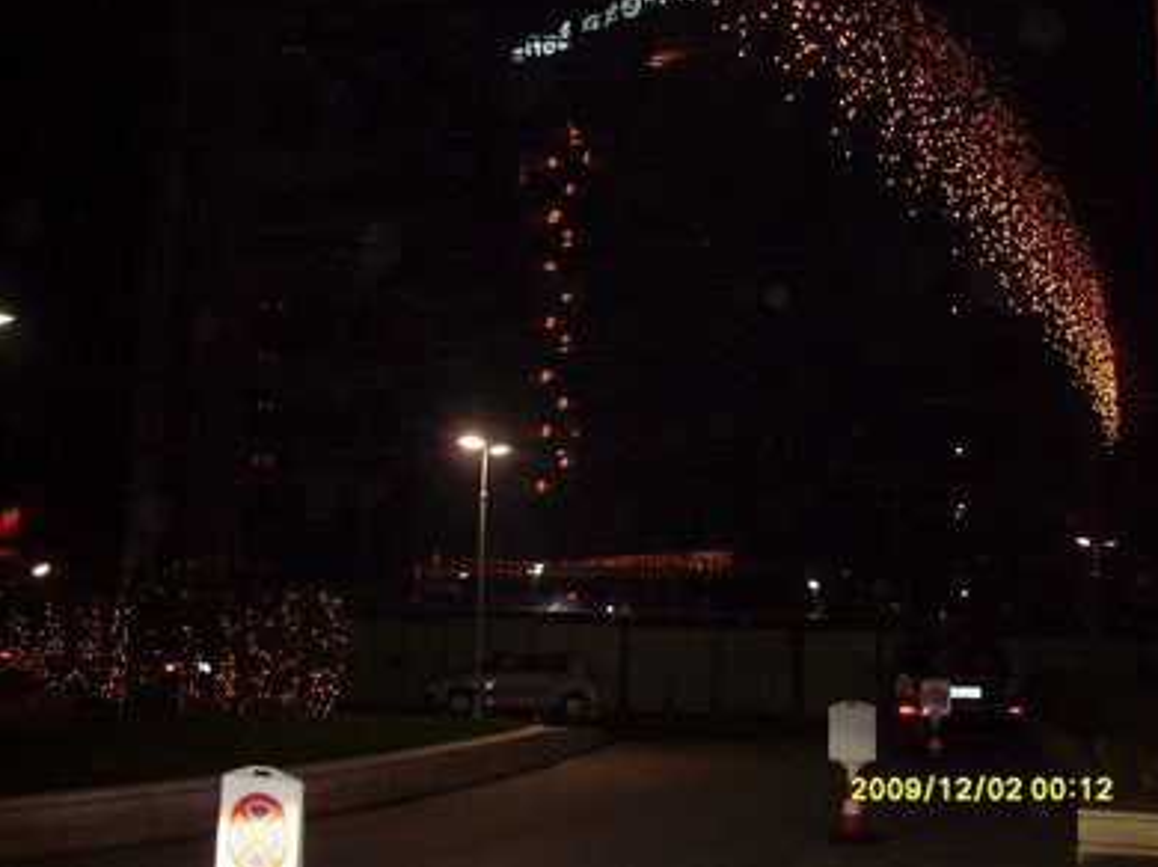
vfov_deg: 36.8
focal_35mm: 39
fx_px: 1304
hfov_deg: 47.9
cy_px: 431
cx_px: 591
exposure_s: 1/45
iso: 240
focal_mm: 6.3
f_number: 2.8
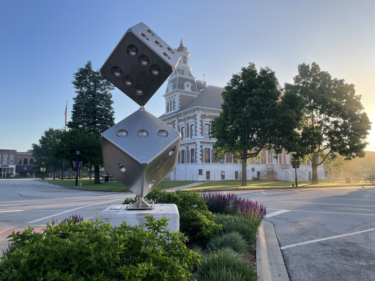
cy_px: 140
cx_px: 188
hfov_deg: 67.3
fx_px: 282
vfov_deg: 53.1
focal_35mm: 26
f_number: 1.6
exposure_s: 1/1182
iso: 32
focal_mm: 4.2
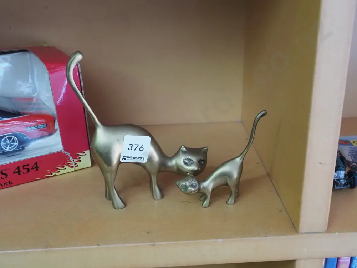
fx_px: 464
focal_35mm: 45
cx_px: 181
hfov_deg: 42.1
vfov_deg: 32.2
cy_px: 136
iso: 3200
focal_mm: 22
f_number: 5.6
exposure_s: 1/50
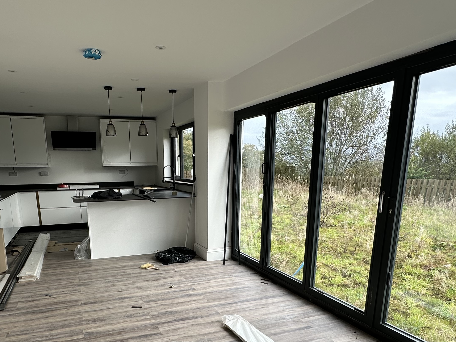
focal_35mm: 26
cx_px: 186
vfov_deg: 51.2
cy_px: 248
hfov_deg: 66.7
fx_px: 342
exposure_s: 1/170
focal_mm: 2.22
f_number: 2.2
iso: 40
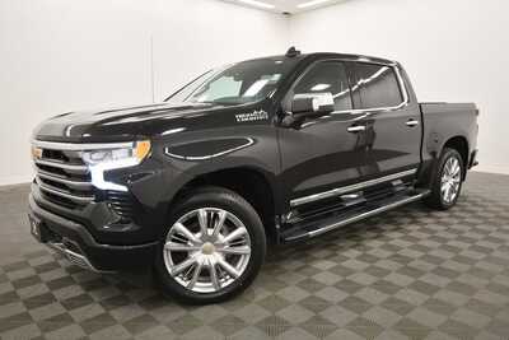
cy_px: 170
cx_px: 254
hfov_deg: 67.4
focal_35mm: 27
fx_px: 382
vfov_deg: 48.0
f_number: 5.6
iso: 900
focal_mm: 18
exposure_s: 1/125
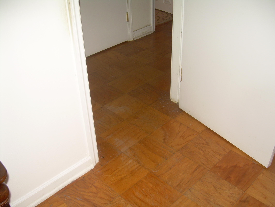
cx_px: 138
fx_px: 302
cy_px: 104
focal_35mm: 38
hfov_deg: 49.0
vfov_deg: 37.7
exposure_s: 1/60
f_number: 2.8
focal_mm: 6.3
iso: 50
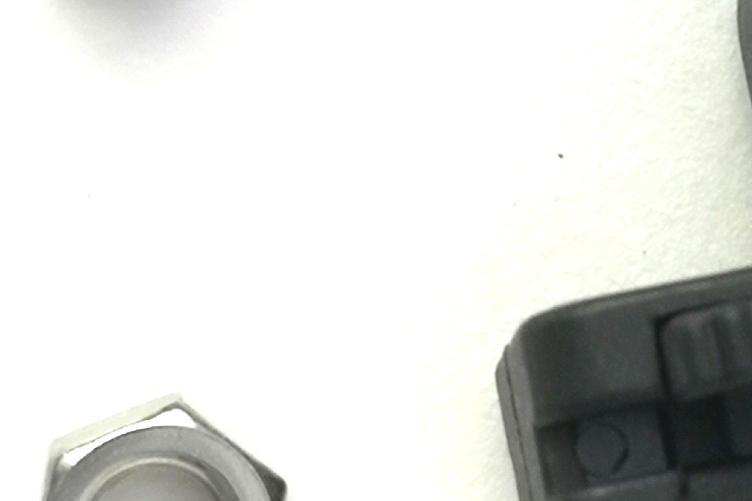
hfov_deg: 9.9
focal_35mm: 203
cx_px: 997
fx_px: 4239
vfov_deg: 6.7
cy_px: -214
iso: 64
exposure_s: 1/100
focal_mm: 5.58
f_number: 1.8
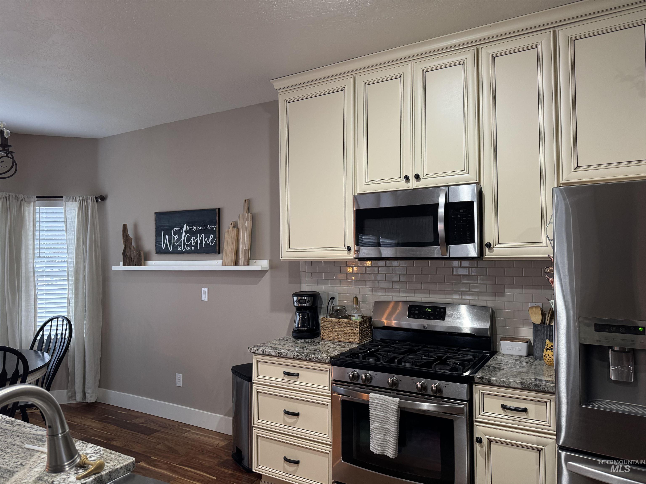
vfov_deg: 56.8
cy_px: 242
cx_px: 323
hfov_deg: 71.6
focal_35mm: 24
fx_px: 448
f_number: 1.78
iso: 320
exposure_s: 1/60
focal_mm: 6.76
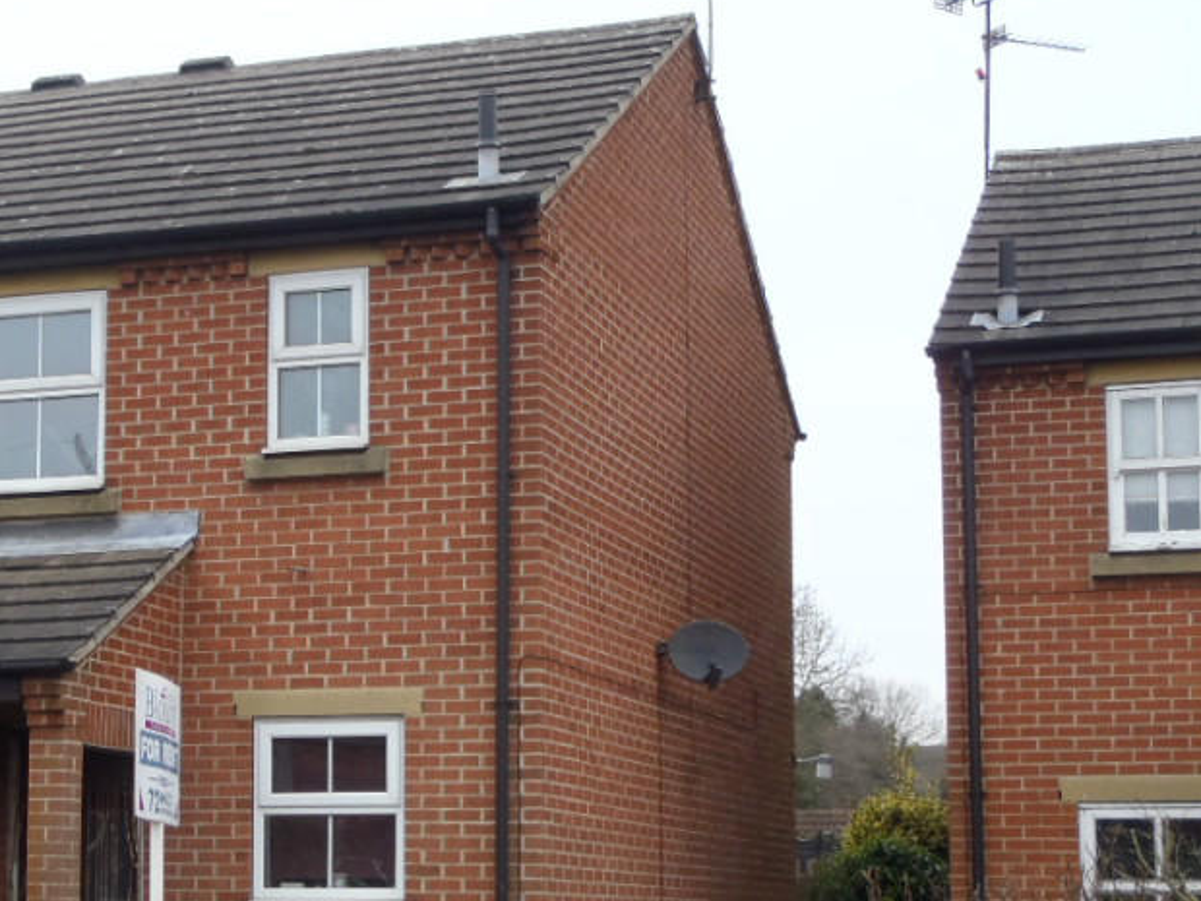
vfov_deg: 19.3
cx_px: 215
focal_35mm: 76
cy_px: 575
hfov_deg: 25.2
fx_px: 2637
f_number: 4.9
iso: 100
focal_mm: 8.25
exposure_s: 1/40
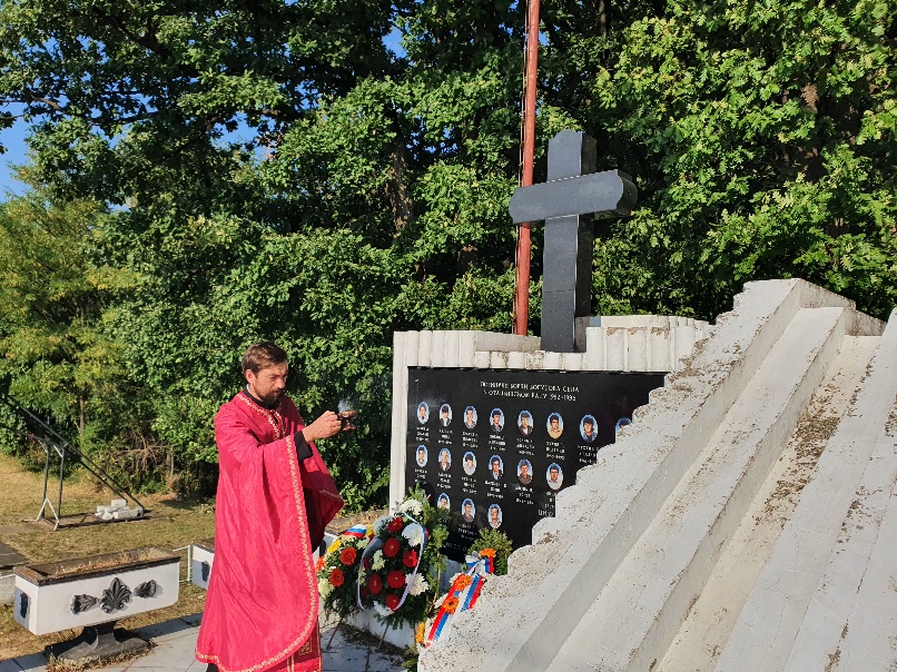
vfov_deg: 53.0
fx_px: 674
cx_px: 448
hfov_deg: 67.3
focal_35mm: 26
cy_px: 336
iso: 50
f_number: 2.4
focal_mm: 4.32
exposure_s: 1/5000
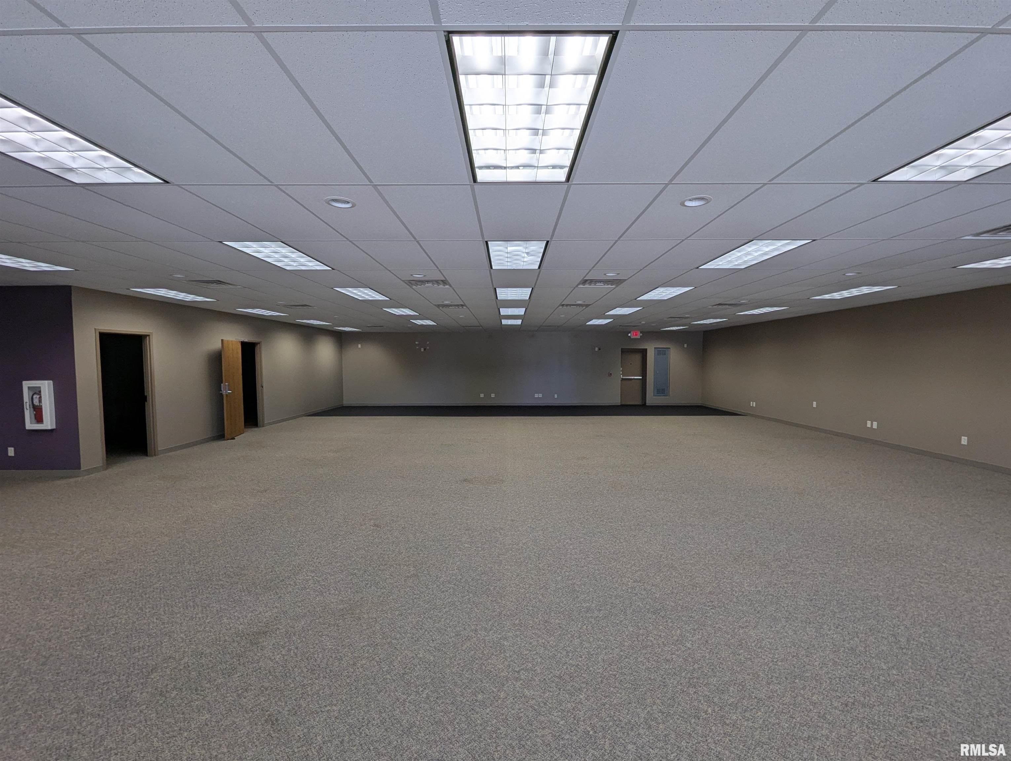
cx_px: 506
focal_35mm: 13
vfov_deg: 90.1
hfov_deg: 106.1
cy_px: 380
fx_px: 380
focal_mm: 1.95
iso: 41
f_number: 2.2
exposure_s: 1/55.6
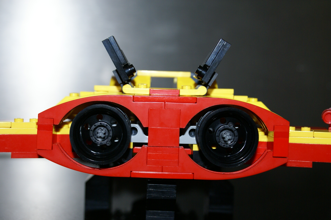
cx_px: 166
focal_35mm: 68
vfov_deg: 20.2
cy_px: 110
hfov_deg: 29.9
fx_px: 621
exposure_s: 1/60
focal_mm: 45
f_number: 5.6
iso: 400
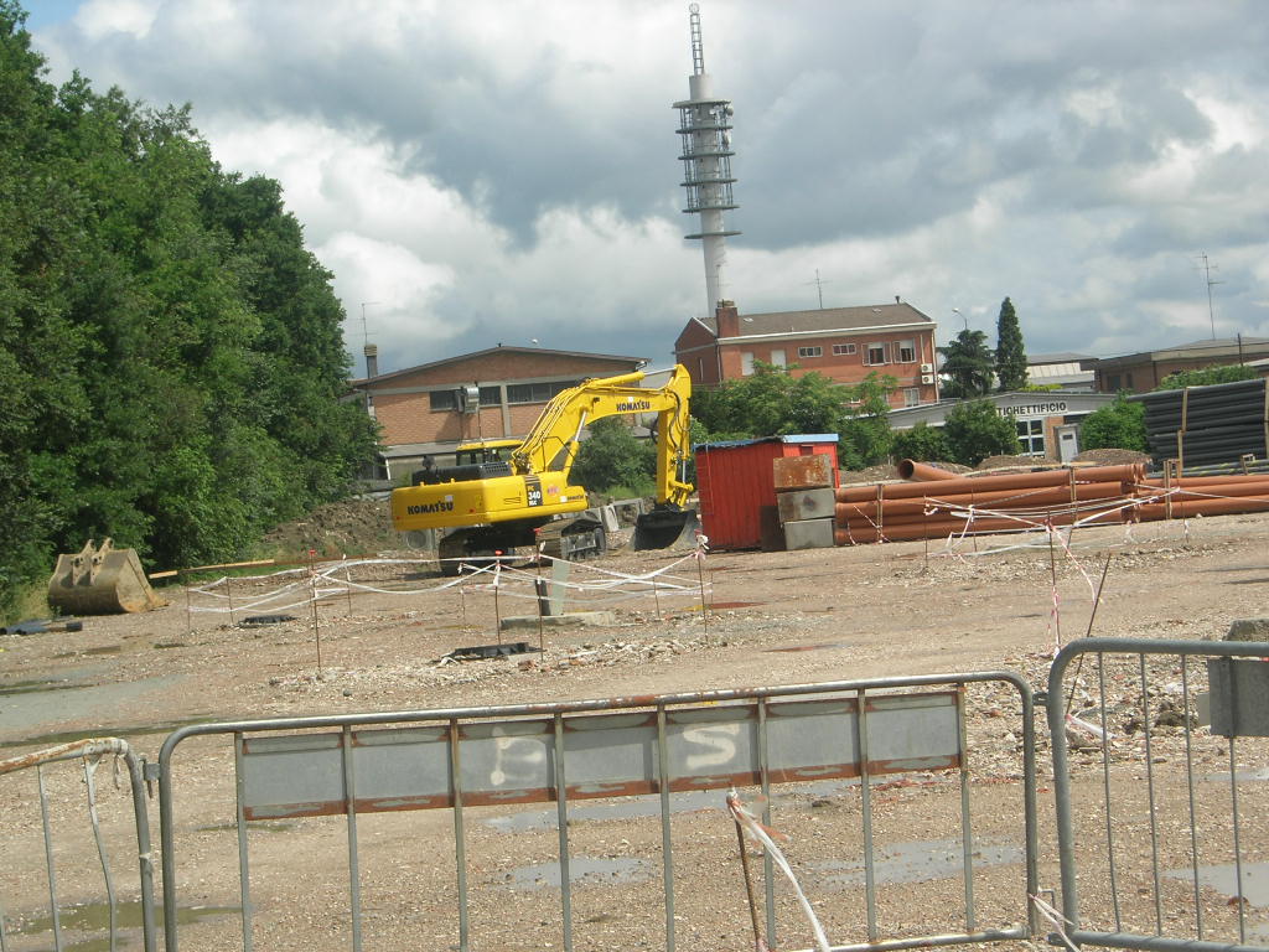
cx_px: 634
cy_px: 476
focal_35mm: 113
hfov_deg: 17.4
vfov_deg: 13.1
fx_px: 4143
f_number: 8.2
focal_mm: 23.4
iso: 64
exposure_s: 1/260
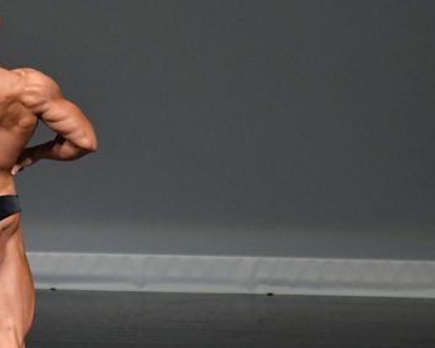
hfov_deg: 2.6
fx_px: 9746
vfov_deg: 2.0
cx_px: -11
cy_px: 210
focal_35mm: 757
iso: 4000
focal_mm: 250
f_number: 5.6
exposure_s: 1/400
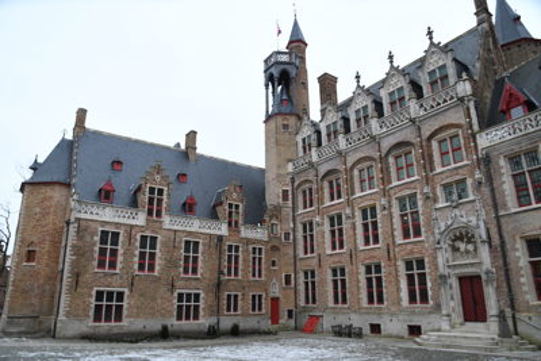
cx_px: 270
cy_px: 180
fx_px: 361
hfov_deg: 73.7
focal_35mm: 24
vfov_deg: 53.2
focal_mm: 16
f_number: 5
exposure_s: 1/50
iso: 400
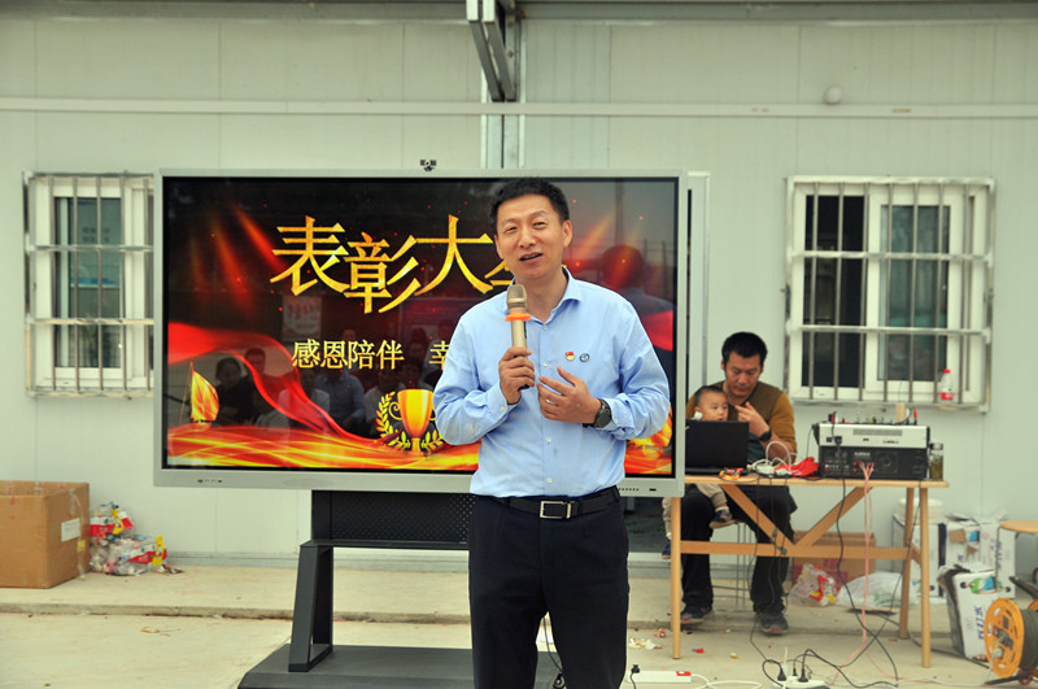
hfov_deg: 41.2
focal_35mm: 48
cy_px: 344
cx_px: 519
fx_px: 1382
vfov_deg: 28.0
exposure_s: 1/100
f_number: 5
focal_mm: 32
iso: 200
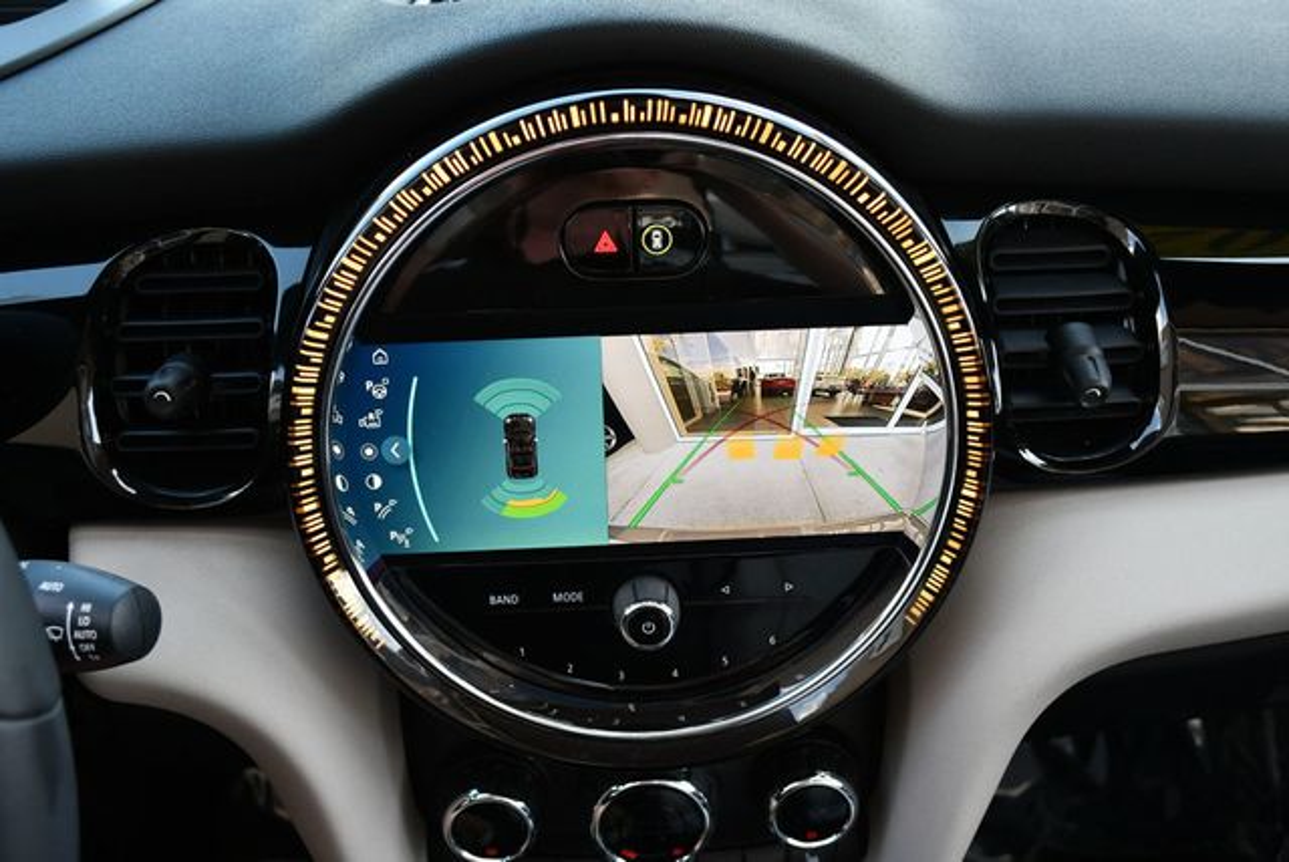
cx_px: 644
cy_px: 431
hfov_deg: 53.1
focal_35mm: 36
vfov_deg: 36.9
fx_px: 1290
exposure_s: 1/250
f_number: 4
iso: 400
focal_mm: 18
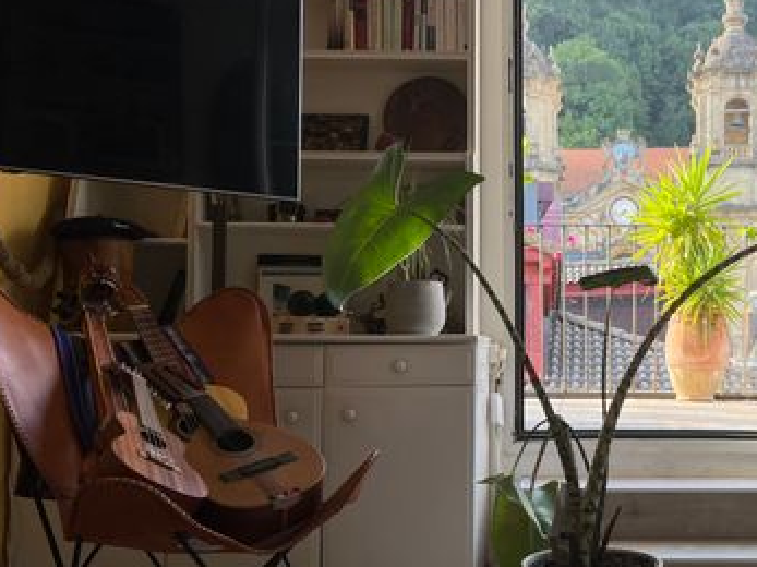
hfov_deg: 40.5
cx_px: 596
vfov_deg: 32.1
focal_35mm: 45
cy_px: 325
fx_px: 984
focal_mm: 5.7
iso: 50
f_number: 1.5
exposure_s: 1/421
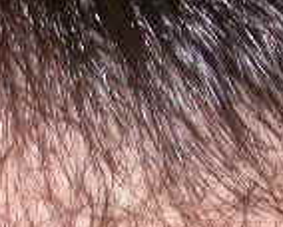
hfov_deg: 3.4
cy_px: 396
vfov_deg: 2.7
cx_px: 76
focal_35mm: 575
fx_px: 4823
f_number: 4.6
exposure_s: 1/60.3
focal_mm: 27.1
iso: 100
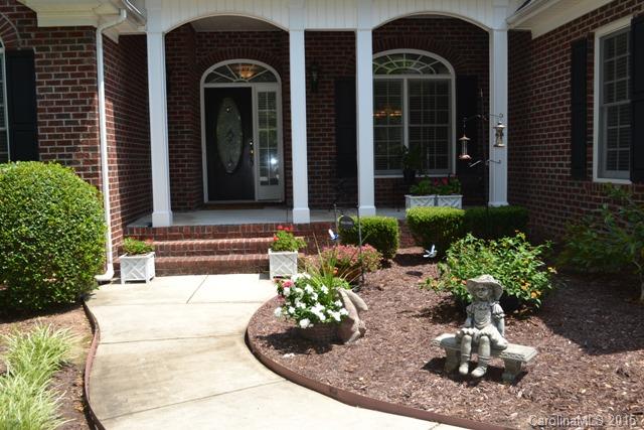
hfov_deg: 61.9
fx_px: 537
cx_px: 322
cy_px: 215
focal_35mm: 30
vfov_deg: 43.6
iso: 100
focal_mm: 20
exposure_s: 1/200
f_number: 5.6
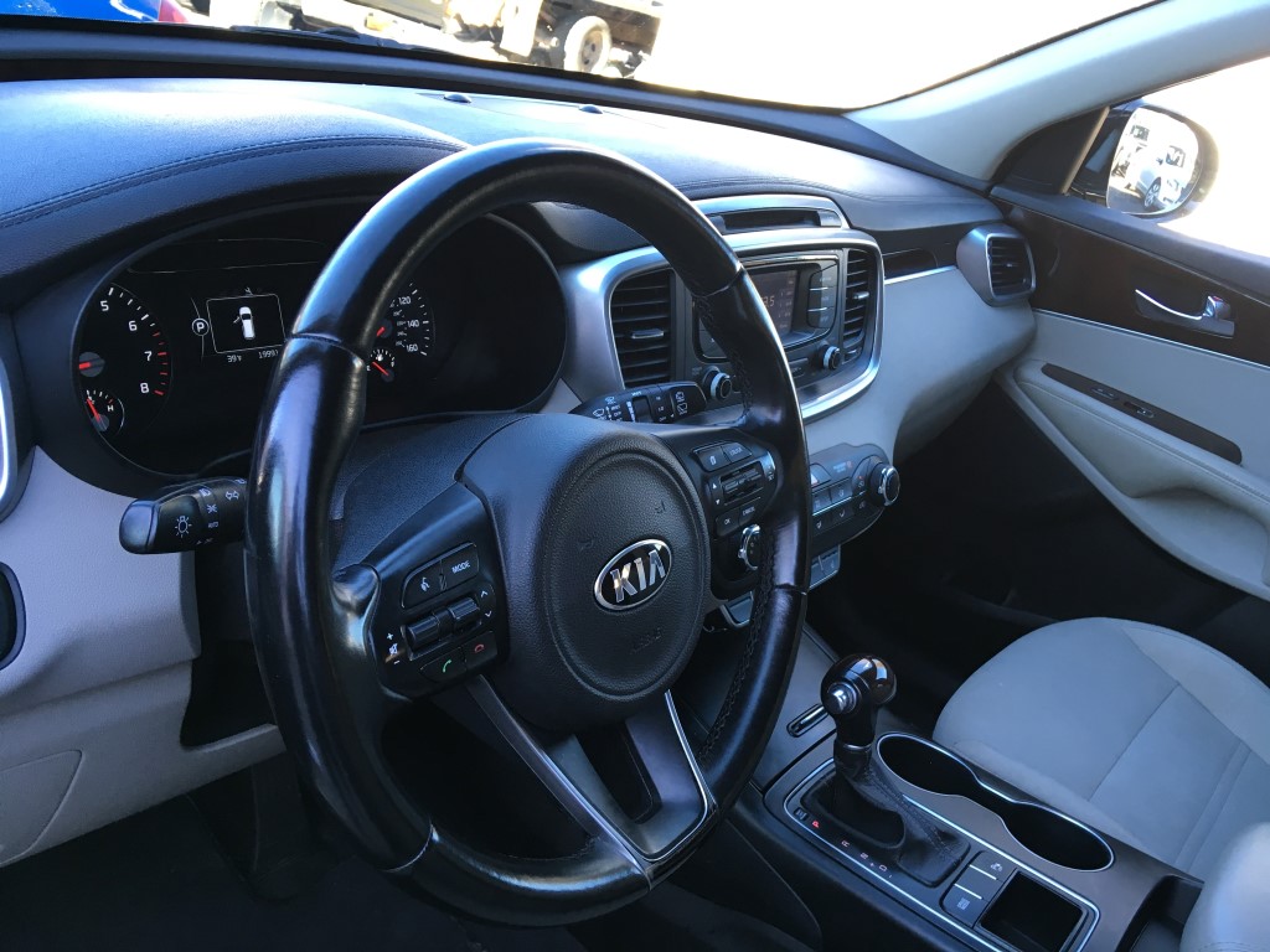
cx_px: 635
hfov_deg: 61.7
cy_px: 476
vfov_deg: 48.2
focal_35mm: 29
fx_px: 1064
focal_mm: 4.15
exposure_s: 1/30
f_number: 2.2
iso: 32
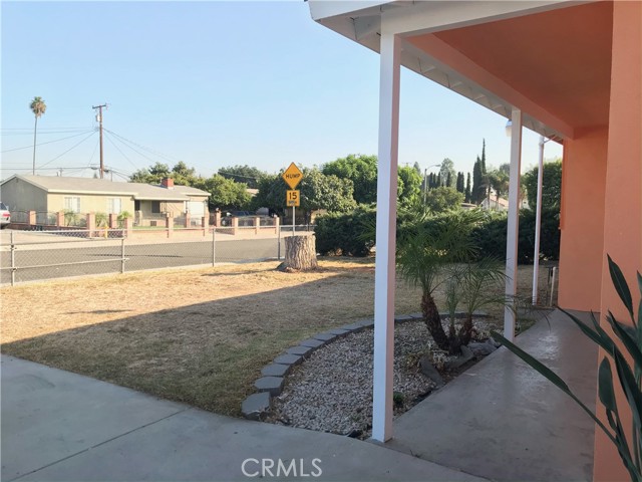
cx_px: 321
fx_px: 519
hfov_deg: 63.4
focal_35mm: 28
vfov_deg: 49.7
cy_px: 241
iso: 20
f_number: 1.8
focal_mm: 3.99
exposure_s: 1/630
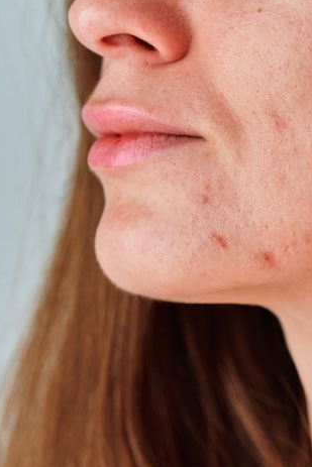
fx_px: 3027
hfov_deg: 5.9
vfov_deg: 8.8
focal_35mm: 233
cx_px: 313
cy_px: 215
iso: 400
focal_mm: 135
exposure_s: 1/160
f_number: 6.3
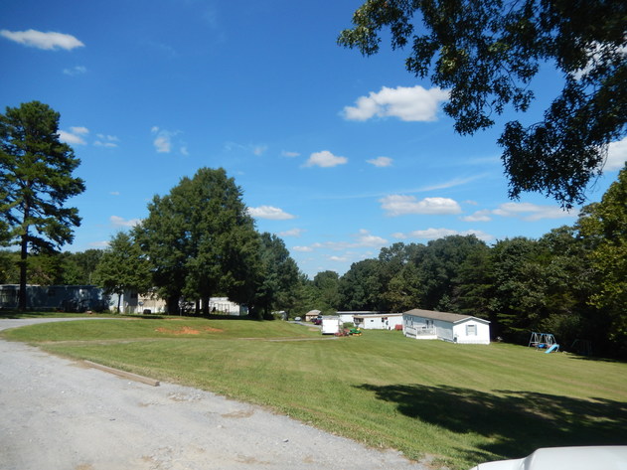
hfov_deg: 69.4
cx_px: 314
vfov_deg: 54.9
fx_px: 453
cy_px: 235
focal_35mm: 25
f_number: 6.8
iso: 125
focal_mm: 4.5
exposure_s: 1/400
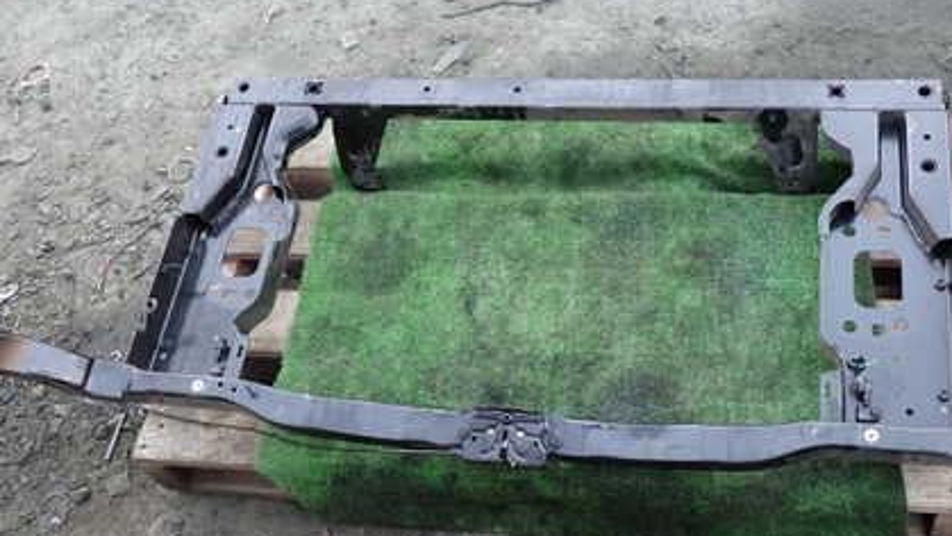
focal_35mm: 39
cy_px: 261
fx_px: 985
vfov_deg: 30.5
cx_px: 554
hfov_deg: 51.4
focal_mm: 4.5
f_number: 2
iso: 200
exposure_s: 1/60
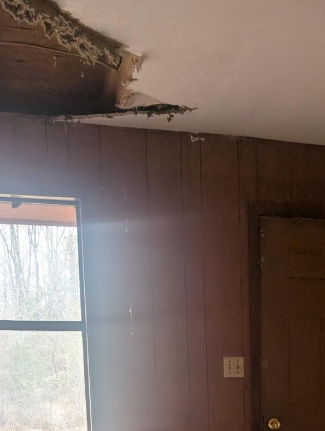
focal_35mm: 62
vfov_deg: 28.2
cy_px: 483
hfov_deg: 22.6
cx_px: 337
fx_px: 774
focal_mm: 6.9
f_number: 1.68
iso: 235
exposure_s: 1/218
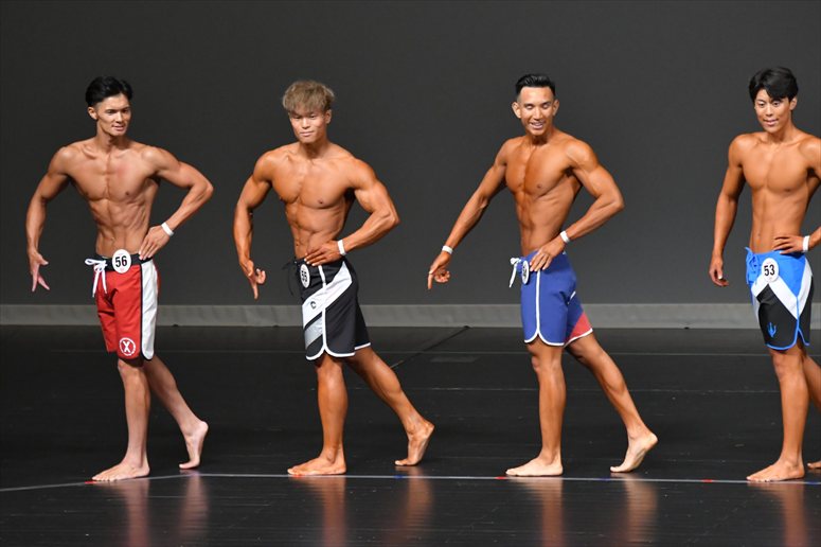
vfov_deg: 4.8
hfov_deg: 7.2
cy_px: 274
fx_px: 6496
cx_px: 410
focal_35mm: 285
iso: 4000
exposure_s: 1/400
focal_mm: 190
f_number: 5.6
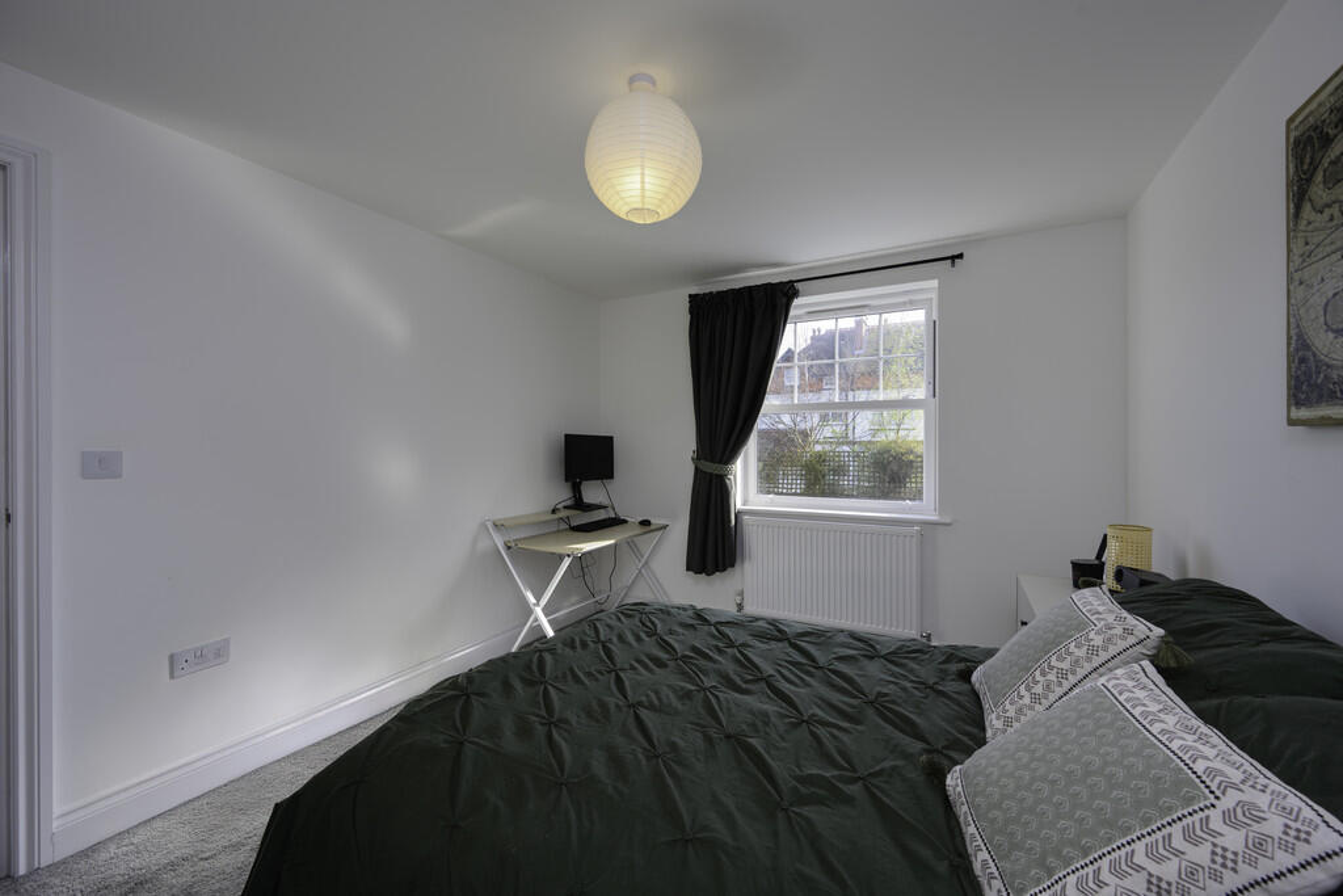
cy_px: 448
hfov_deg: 104.2
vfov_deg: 81.2
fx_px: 522
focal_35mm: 14
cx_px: 672
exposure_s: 1/60
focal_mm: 14
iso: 320
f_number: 8
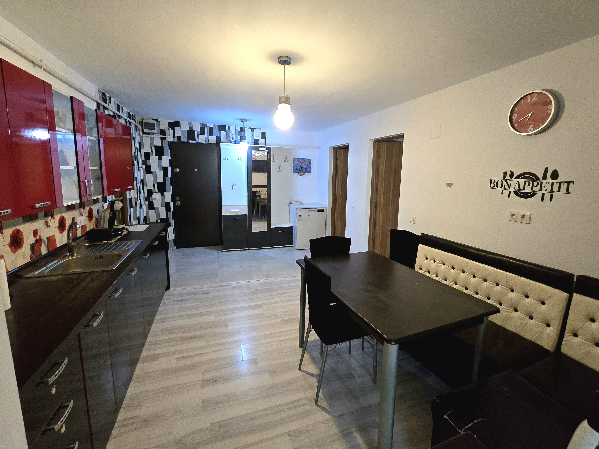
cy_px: 214
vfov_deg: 85.6
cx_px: 313
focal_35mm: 14
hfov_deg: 102.0
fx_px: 242
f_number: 2.2
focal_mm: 2.2
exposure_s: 1/50.3
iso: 1000
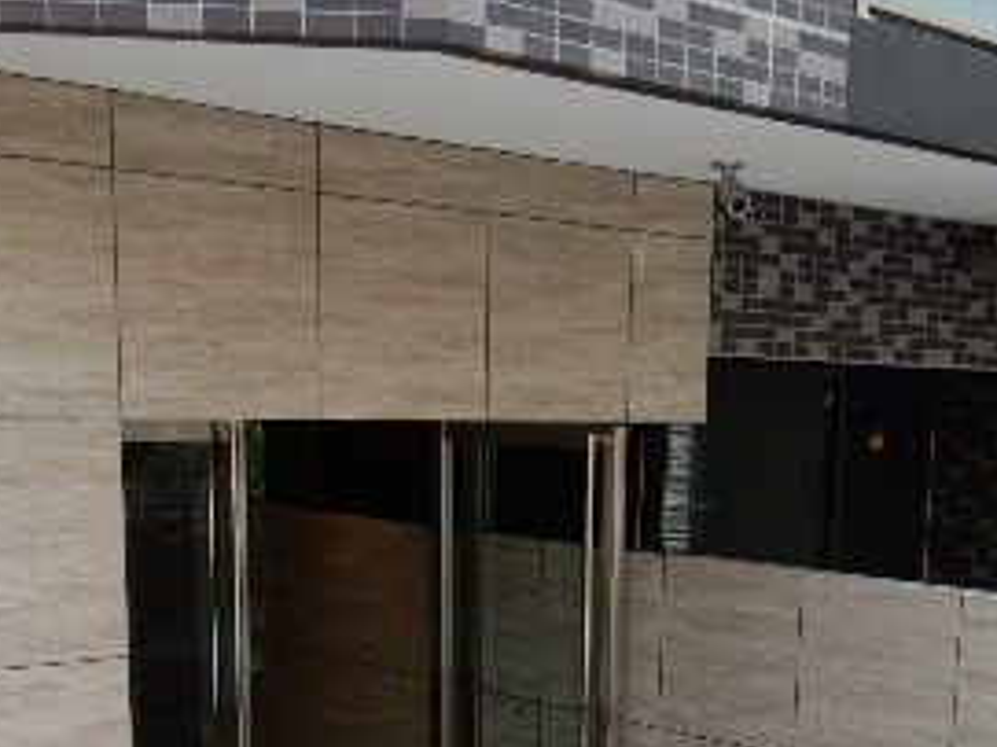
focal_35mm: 59
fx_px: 1699
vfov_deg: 23.7
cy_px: 754
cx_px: 677
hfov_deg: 32.4
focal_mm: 4.5
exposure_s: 1/250
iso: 125
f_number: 3.7
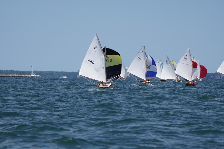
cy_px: 74
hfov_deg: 5.8
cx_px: 112
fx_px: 2221
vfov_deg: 3.8
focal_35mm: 357
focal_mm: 238
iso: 160
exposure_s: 1/1600
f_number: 5.6
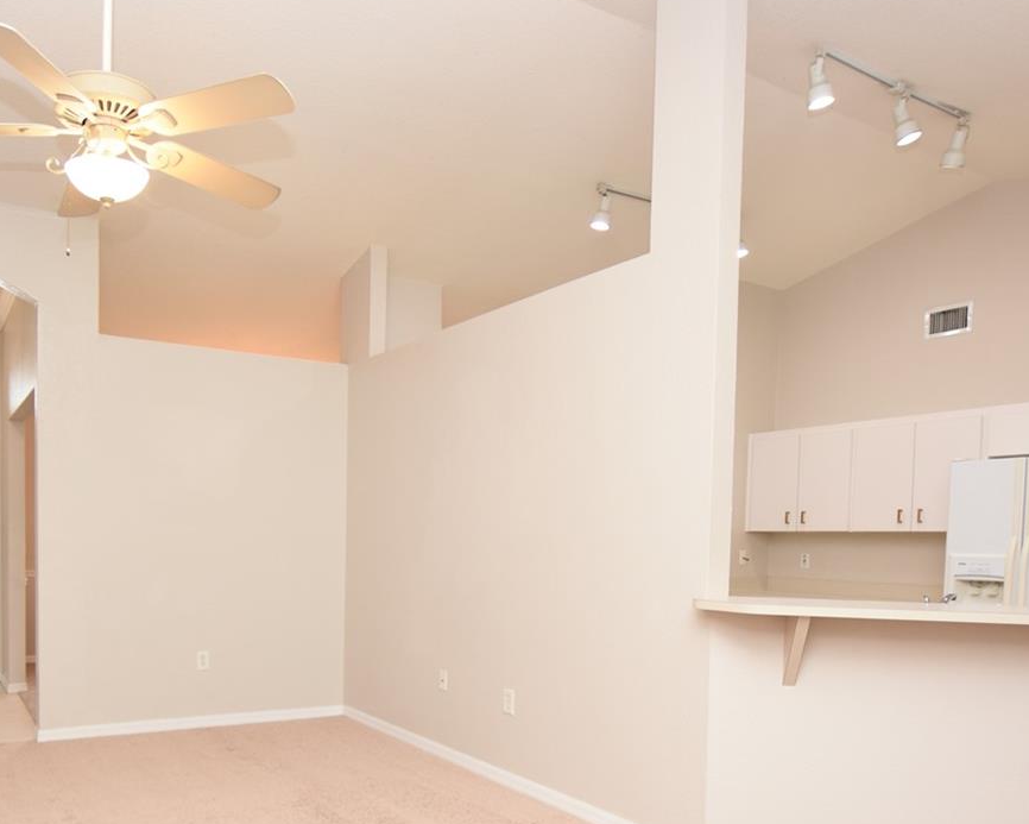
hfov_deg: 64.9
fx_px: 792
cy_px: 578
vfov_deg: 53.4
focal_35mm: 26
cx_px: 377
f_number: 4
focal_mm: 10
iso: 320
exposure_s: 1/60
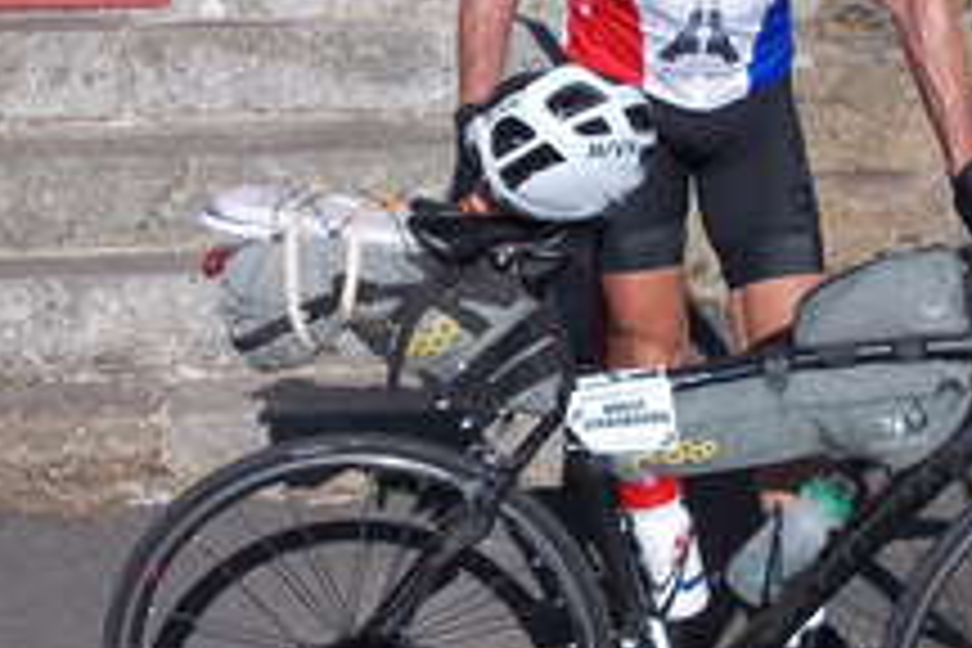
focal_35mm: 75
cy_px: 216
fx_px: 2025
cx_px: 585
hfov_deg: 26.9
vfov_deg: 18.1
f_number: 8
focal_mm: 4.6
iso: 80
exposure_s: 1/400
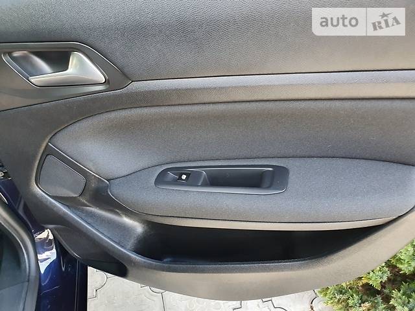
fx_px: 312
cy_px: 156
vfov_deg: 53.1
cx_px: 208
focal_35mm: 26
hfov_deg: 67.3
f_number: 2.4
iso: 200
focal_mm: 4.3
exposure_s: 1/100
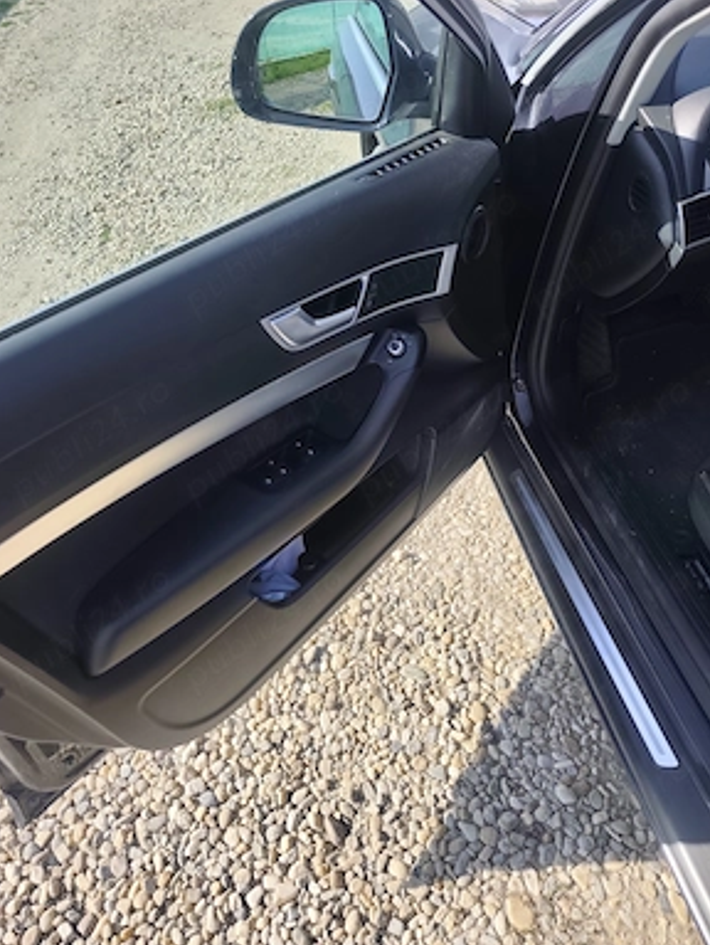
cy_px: 481
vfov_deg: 71.5
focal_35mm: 24
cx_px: 350
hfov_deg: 56.9
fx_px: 655
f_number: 1.65
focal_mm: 6.19
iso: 50
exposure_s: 1/528
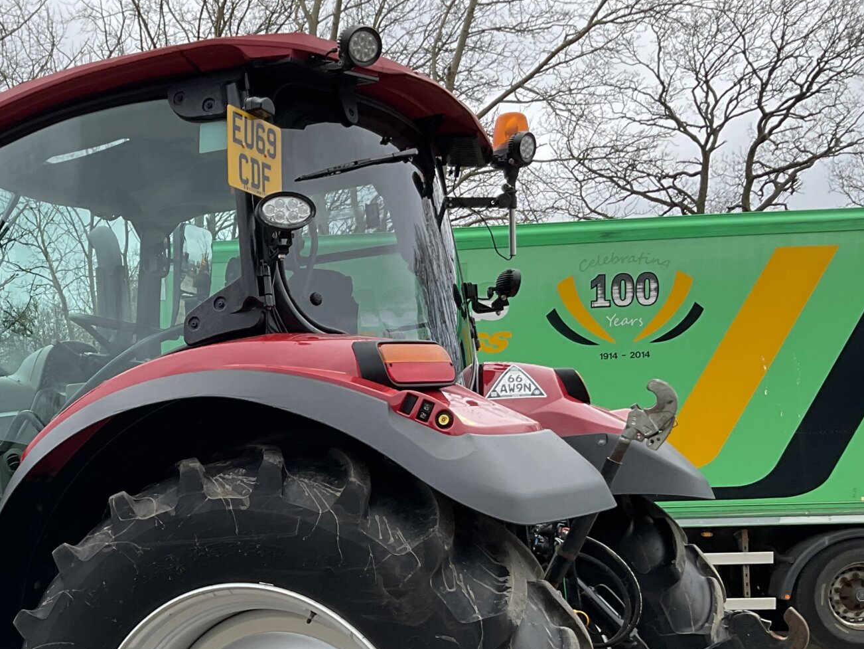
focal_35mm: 57
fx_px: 1423
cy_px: 557
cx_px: 138
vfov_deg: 25.1
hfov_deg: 32.6
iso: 16
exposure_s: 1/620
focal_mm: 3
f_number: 1.8
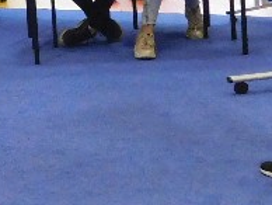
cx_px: -38
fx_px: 1495
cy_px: -98
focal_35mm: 190
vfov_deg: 7.7
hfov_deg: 10.3
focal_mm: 6.3
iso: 800
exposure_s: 1/50
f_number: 3.5
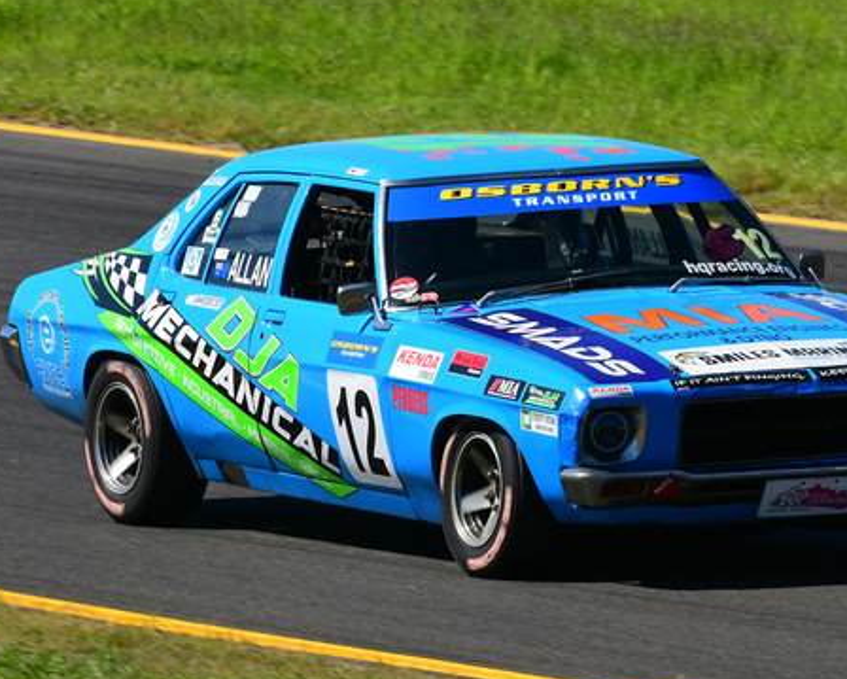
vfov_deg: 1.7
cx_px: 609
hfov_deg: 2.1
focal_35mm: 905
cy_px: 359
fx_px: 22701
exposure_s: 1/640
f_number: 13
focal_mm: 360
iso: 500
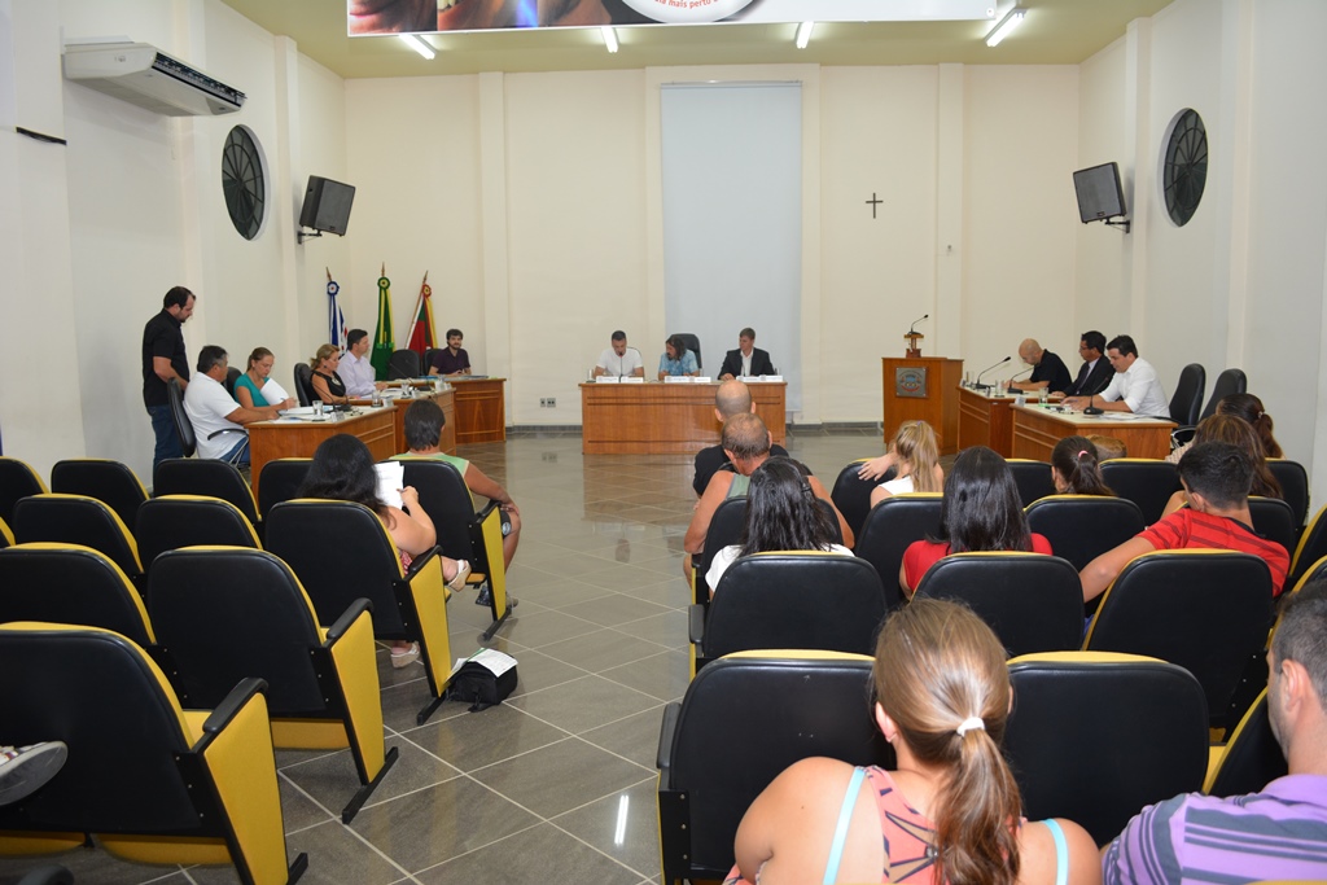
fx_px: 995
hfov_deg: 67.4
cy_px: 442
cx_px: 664
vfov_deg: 47.9
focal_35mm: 27
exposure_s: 1/60
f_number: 4
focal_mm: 18
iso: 500
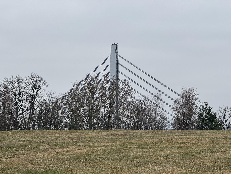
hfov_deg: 16.4
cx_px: 116
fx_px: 801
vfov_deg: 12.3
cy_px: 87
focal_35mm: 120
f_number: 2.8
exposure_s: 1/433
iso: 50
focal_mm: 15.66
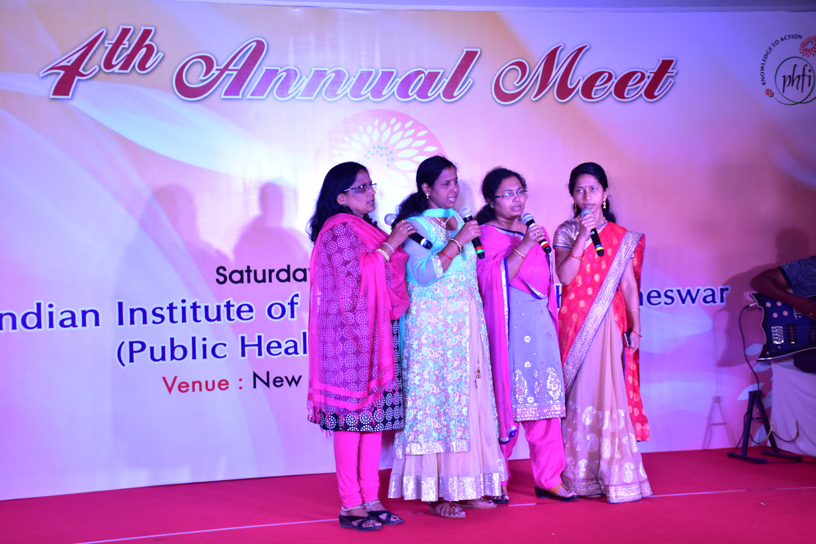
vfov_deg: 18.9
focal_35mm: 72
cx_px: 408
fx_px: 1632
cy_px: 272
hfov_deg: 28.1
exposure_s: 1/100
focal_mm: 48
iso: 1000
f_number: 5.6
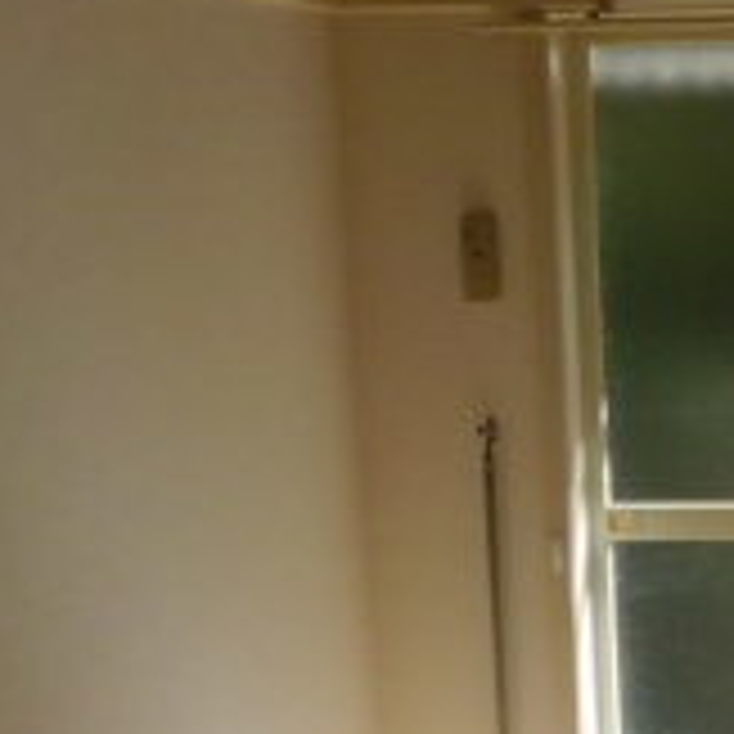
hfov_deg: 17.7
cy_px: 581
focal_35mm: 90
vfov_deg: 19.1
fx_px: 2159
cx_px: 1031
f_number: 2.8
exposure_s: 1/250
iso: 100
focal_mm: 4.7
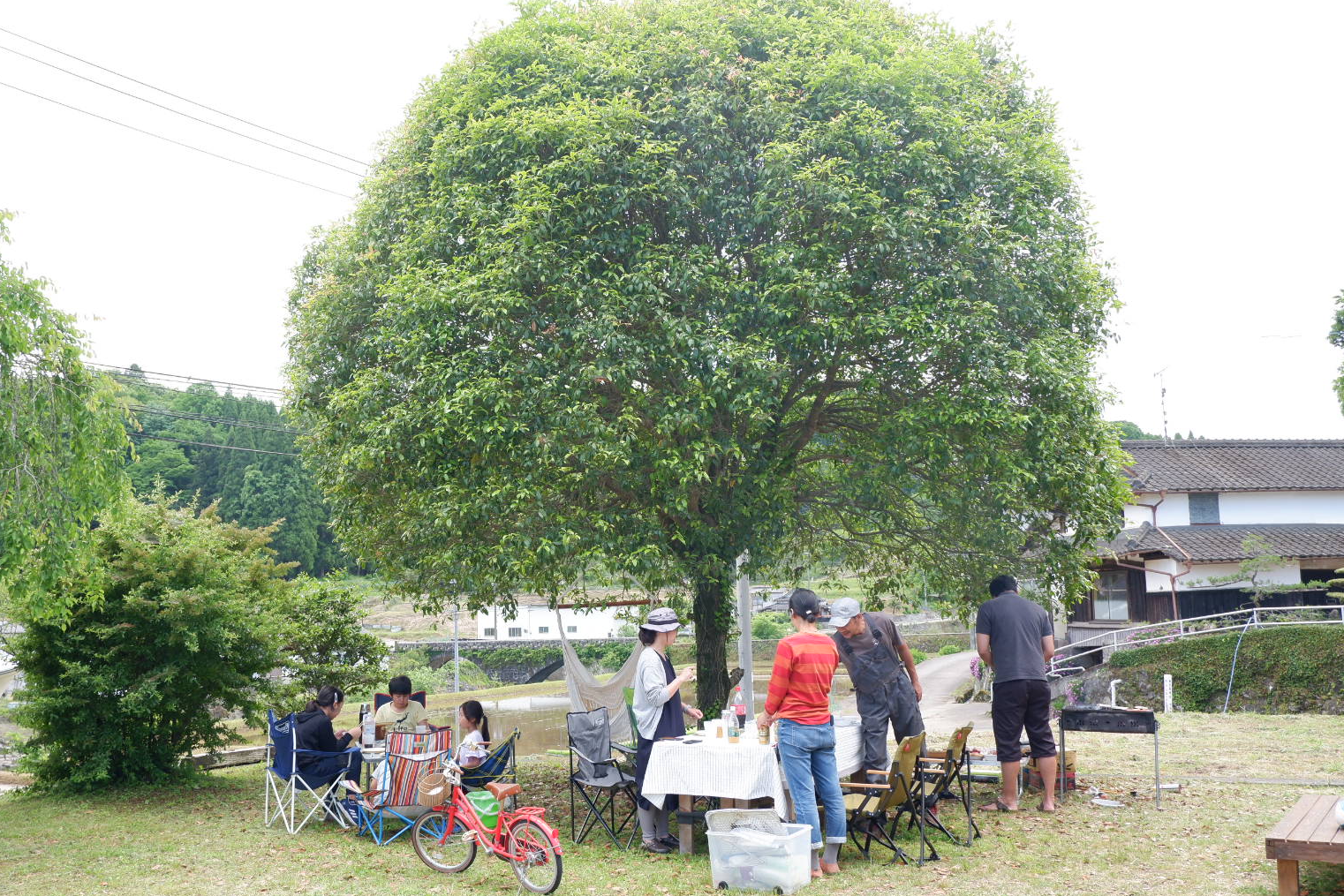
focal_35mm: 35
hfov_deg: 54.3
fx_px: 1307
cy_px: 463
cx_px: 581
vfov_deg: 37.9
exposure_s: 1/125
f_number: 5.6
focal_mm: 20.3
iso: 200
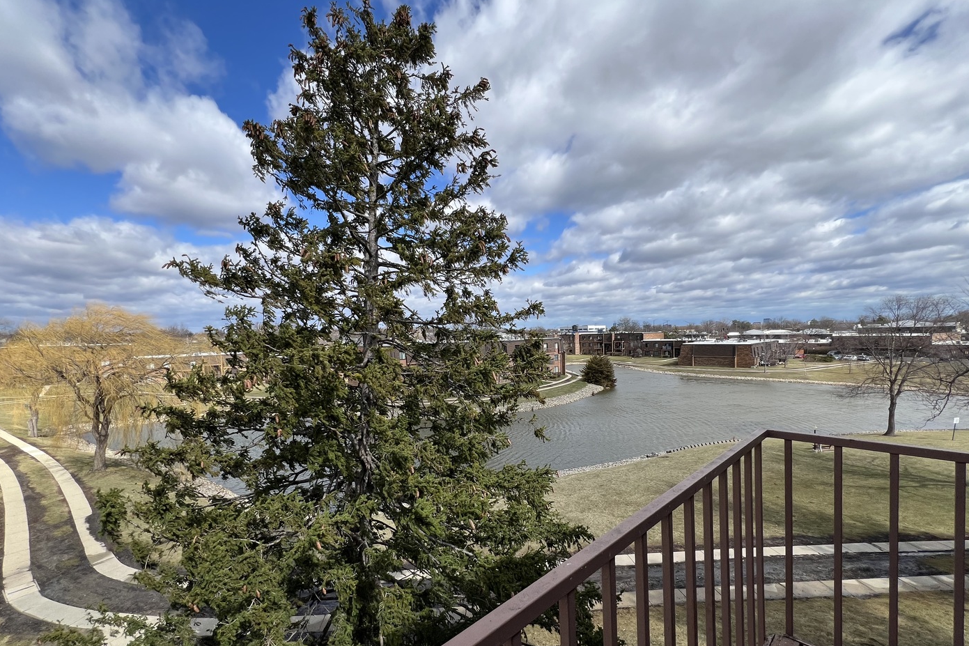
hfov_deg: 104.2
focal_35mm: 14
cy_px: 351
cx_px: 472
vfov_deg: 81.0
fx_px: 377
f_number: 1.8
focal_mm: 1.57
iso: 32
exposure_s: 1/1449
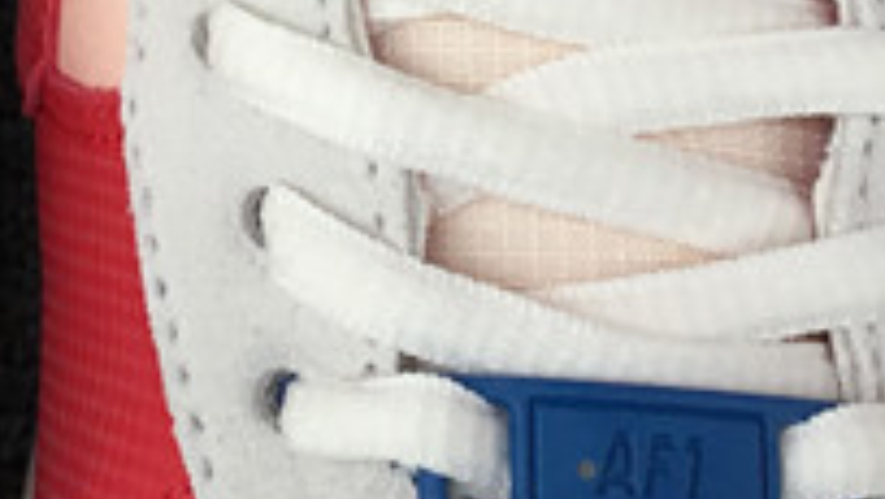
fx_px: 3498
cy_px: -414
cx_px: -108
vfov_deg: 7.9
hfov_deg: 14.1
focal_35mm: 149
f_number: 2.4
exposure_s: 1/310
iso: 25
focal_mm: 3.3
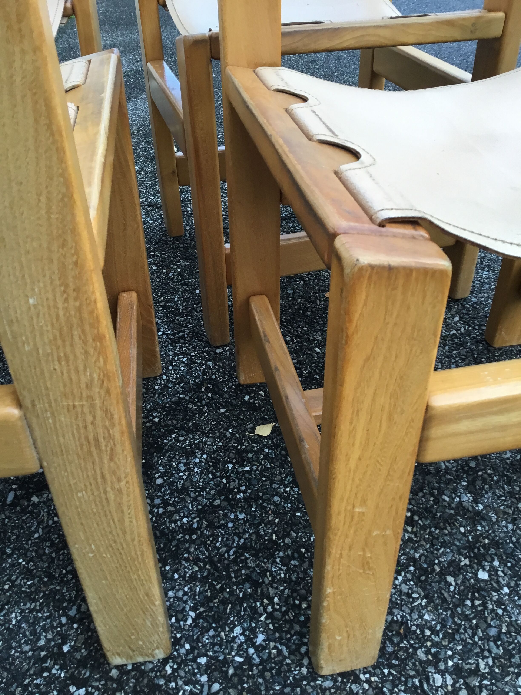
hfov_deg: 45.4
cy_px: 348
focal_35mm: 31
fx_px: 622
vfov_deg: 58.4
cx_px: 260
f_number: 2.4
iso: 32
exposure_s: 1/33
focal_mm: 3.3
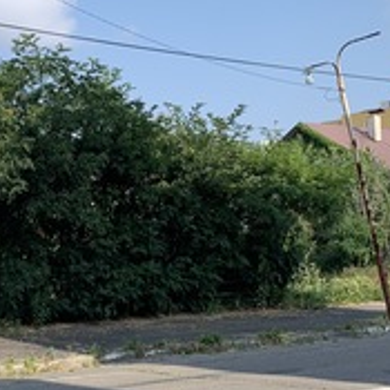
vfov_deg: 21.9
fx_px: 1007
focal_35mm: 79
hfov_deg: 21.3
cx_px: 20
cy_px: 232
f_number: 1.8
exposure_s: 1/1610
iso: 25
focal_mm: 4.25
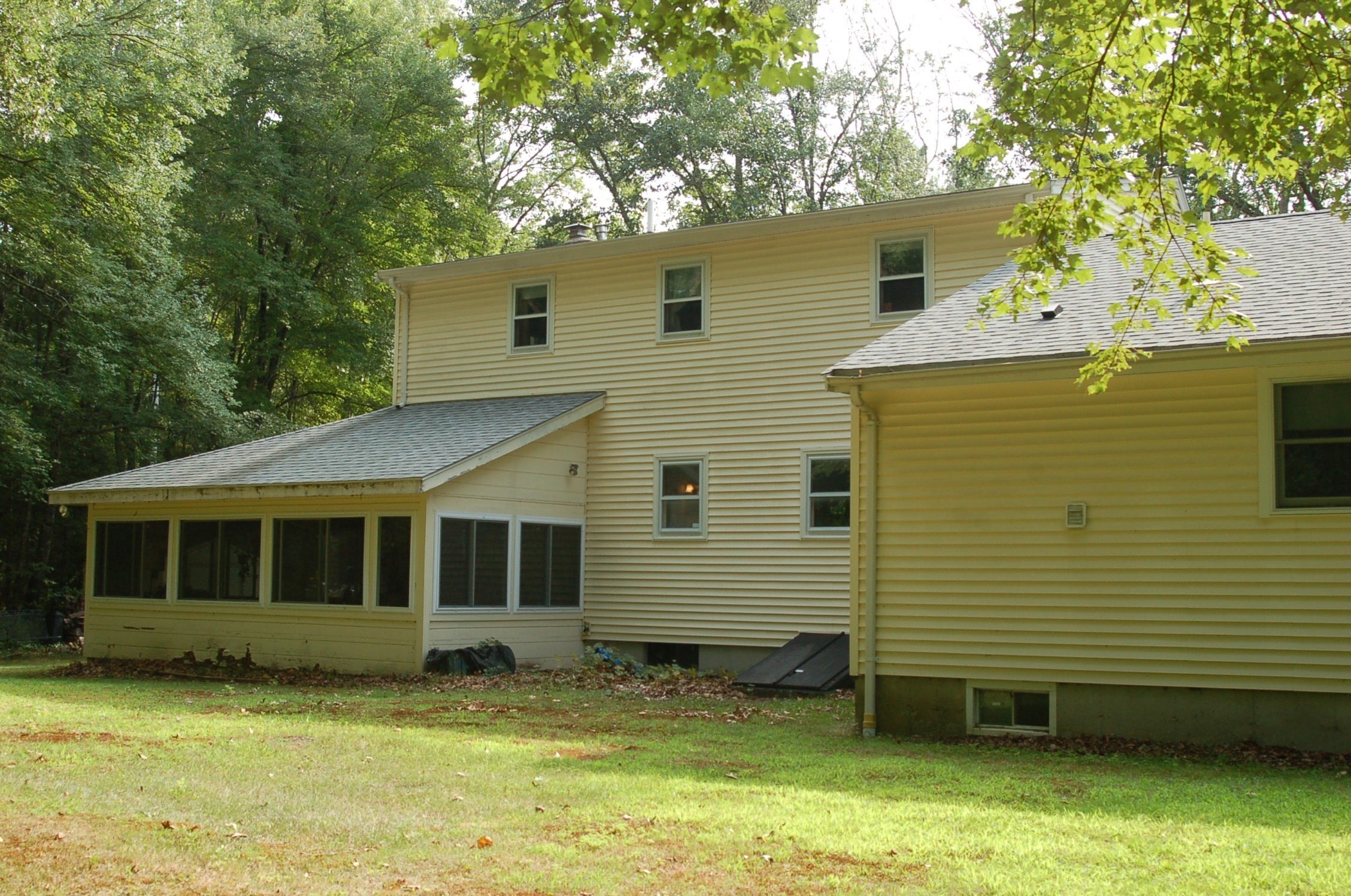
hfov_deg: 46.5
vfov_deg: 31.8
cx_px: 676
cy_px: 448
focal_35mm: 42
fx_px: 1573
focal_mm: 28
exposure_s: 1/250
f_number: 8
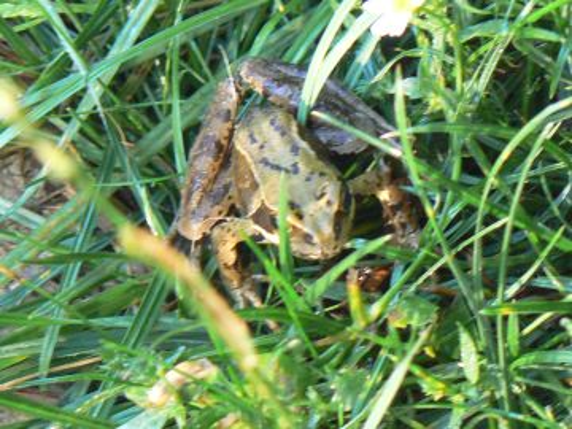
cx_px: 286
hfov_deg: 16.1
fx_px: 2016
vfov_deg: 12.1
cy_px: 214
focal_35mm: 122
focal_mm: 20.3
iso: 200
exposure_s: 1/20
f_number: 3.2
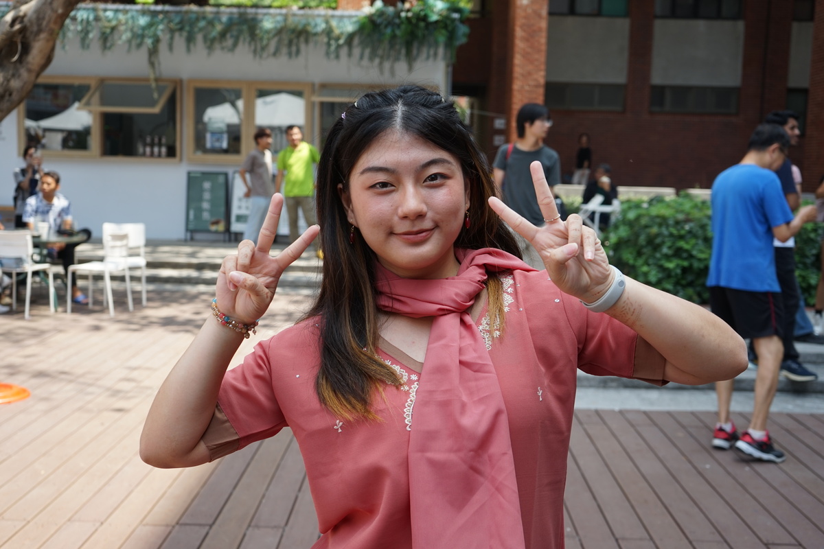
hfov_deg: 47.4
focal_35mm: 41
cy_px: 274
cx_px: 412
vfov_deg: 32.6
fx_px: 938
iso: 100
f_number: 5.6
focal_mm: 41
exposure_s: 1/125
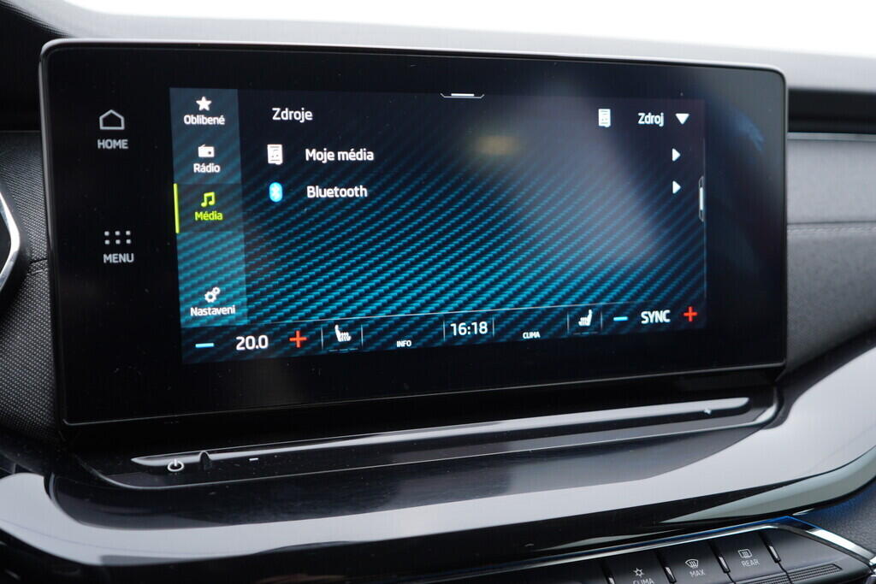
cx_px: 438
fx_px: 876
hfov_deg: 53.1
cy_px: 292
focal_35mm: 36
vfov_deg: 36.9
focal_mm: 24
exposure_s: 1/40
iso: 200
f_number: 2.8
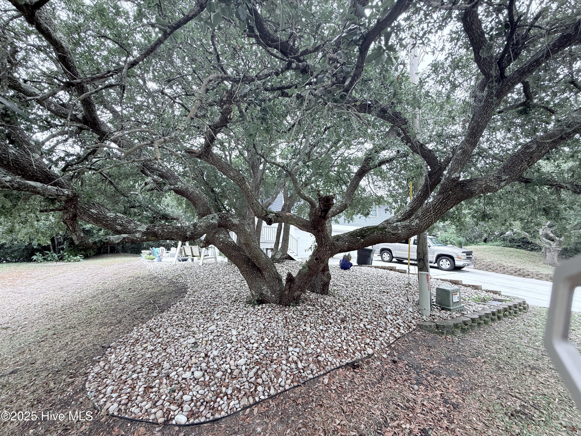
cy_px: 218
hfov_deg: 102.1
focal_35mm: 14
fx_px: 235
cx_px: 290
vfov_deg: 85.7
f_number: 2.2
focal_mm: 2.22
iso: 64
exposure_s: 1/268
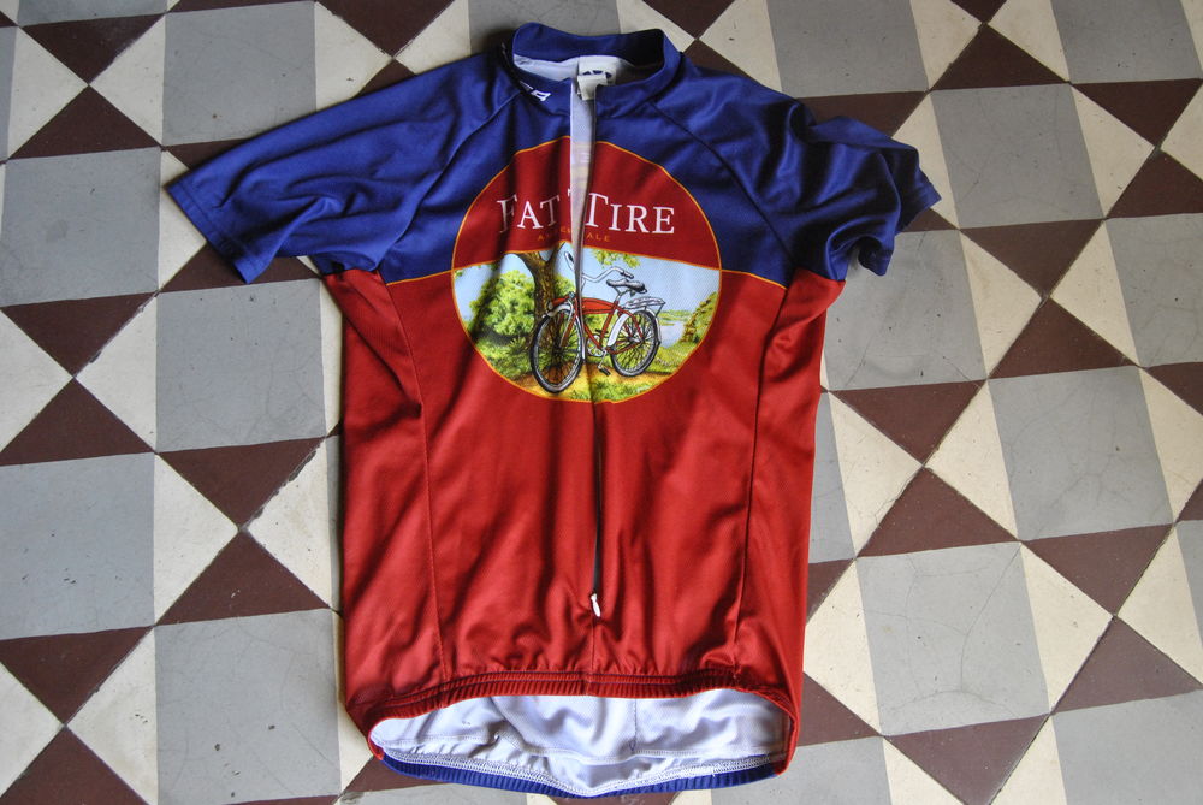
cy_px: 402
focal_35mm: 28
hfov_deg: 64.5
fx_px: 953
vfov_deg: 45.8
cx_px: 602
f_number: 7.1
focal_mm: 19
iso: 800
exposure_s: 1/13
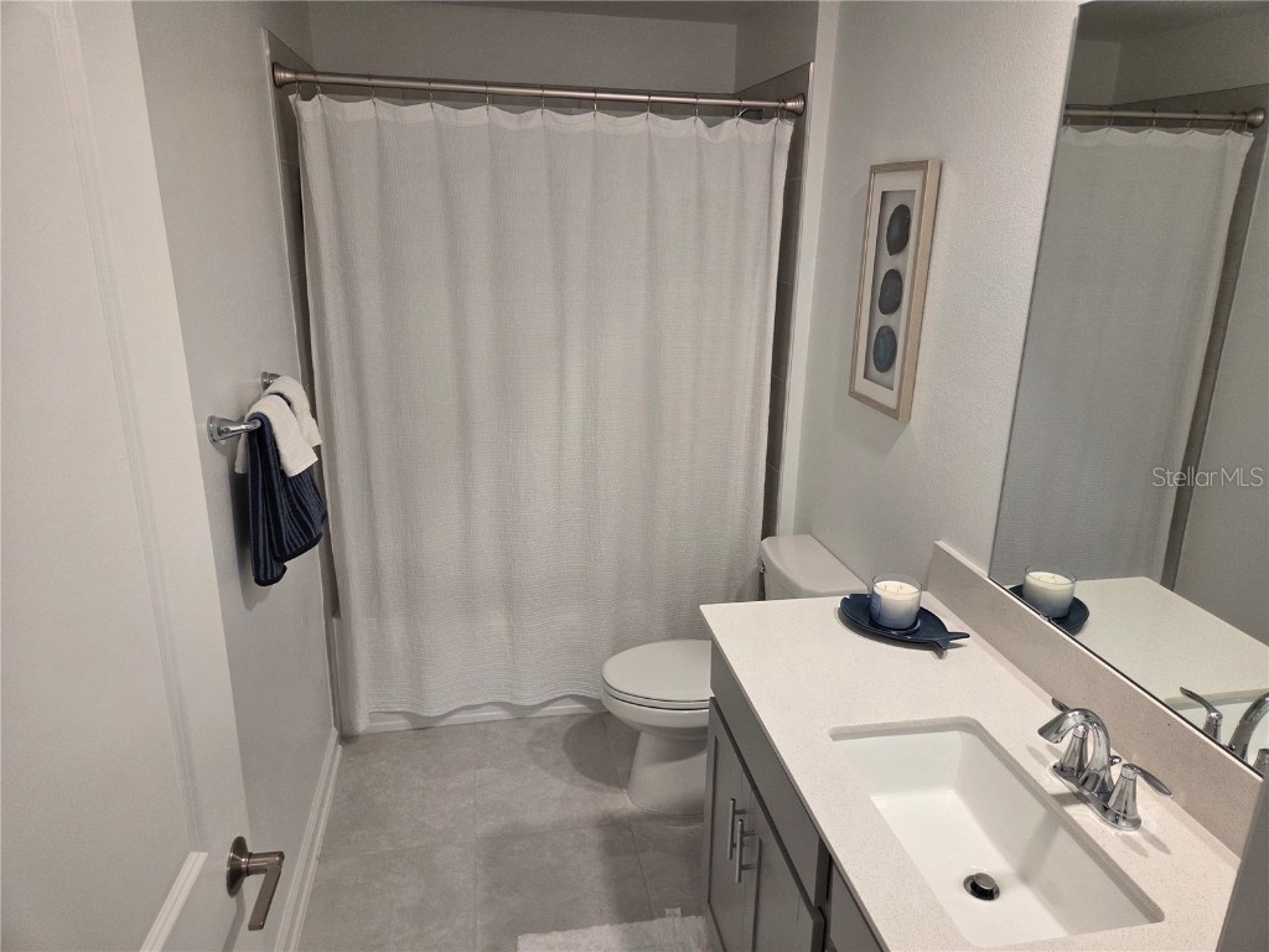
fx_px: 843
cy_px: 476
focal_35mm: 23
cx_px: 634
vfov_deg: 58.9
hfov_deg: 73.9
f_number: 1.8
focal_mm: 5.4
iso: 250
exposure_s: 1/120
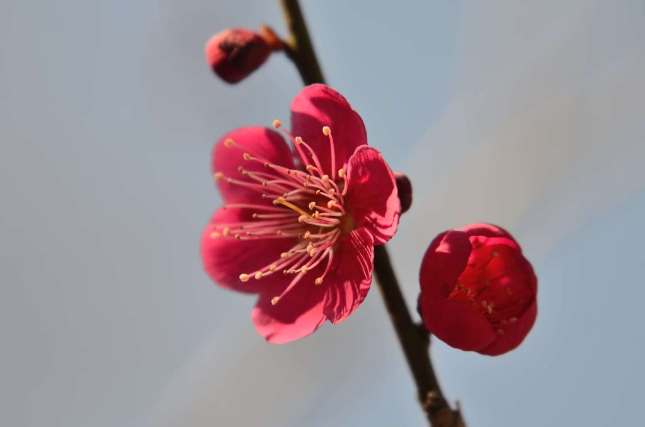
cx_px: 322
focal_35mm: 300
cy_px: 214
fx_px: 5363
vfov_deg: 4.6
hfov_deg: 6.9
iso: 160
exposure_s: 1/320
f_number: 5.6
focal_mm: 200
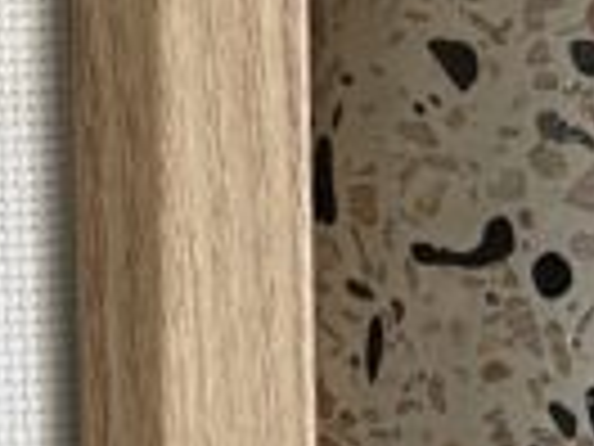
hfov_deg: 12.2
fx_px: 2591
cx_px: -387
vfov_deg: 9.8
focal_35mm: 151
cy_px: 54
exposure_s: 1/99
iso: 125
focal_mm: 4.25
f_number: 1.8
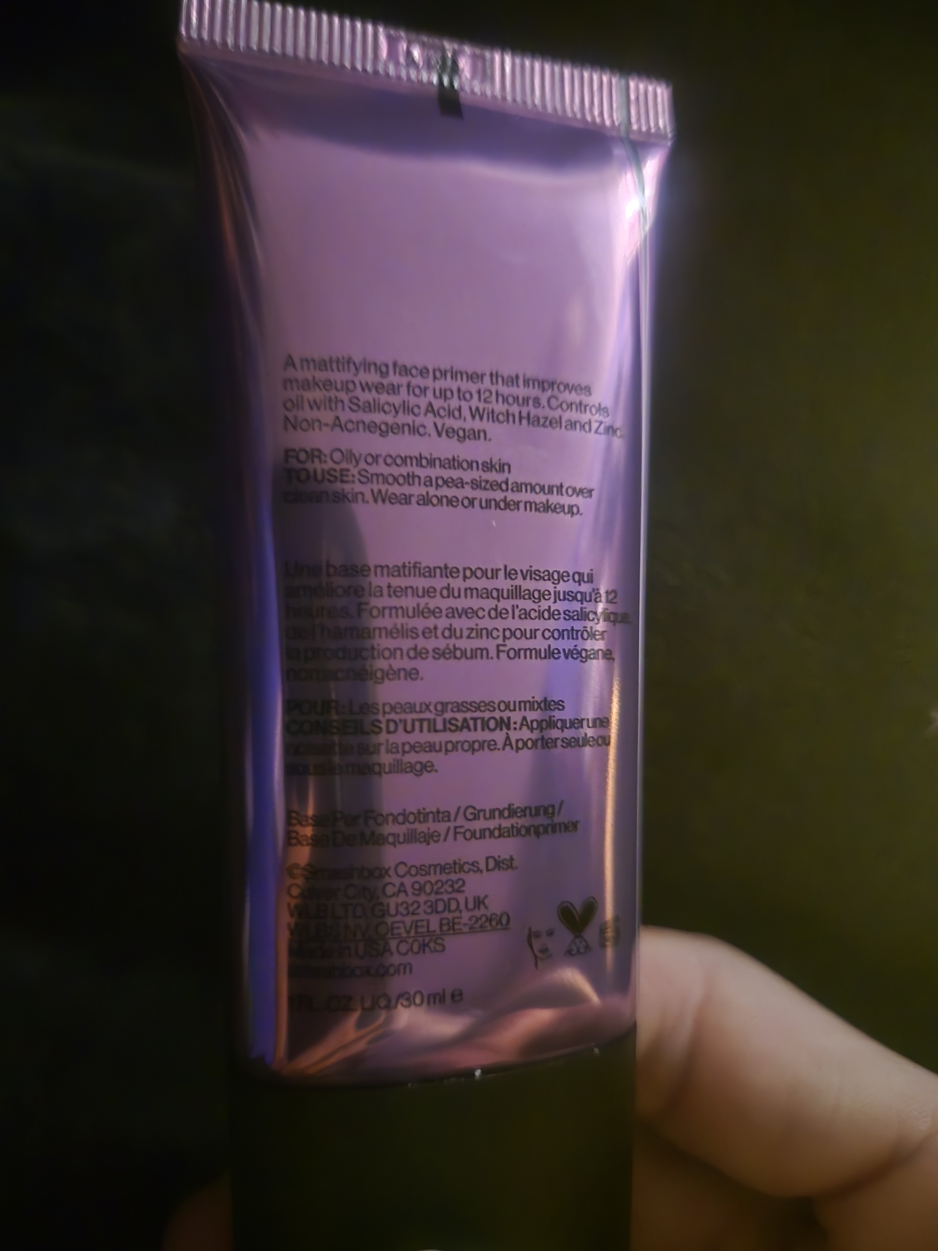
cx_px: 469
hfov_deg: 58.9
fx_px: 831
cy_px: 626
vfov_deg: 73.9
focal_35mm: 23
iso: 3200
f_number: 1.8
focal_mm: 5.4
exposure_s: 1/15
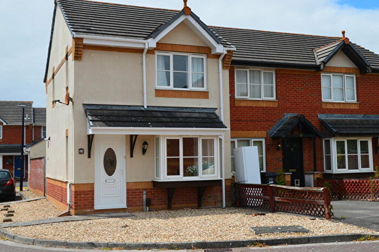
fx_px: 458
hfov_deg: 45.0
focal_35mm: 44
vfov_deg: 30.8
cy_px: 126
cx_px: 190
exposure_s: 1/500
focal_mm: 29
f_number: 11
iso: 360
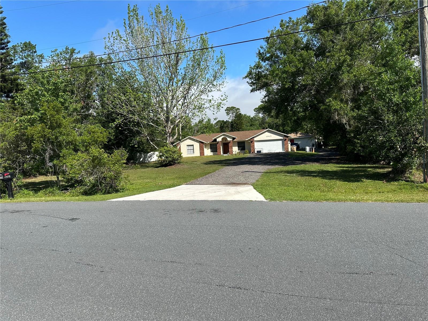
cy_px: 160
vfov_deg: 56.8
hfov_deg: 71.6
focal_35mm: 24
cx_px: 214
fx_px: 297
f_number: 1.78
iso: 80
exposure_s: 1/4016
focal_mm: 6.86
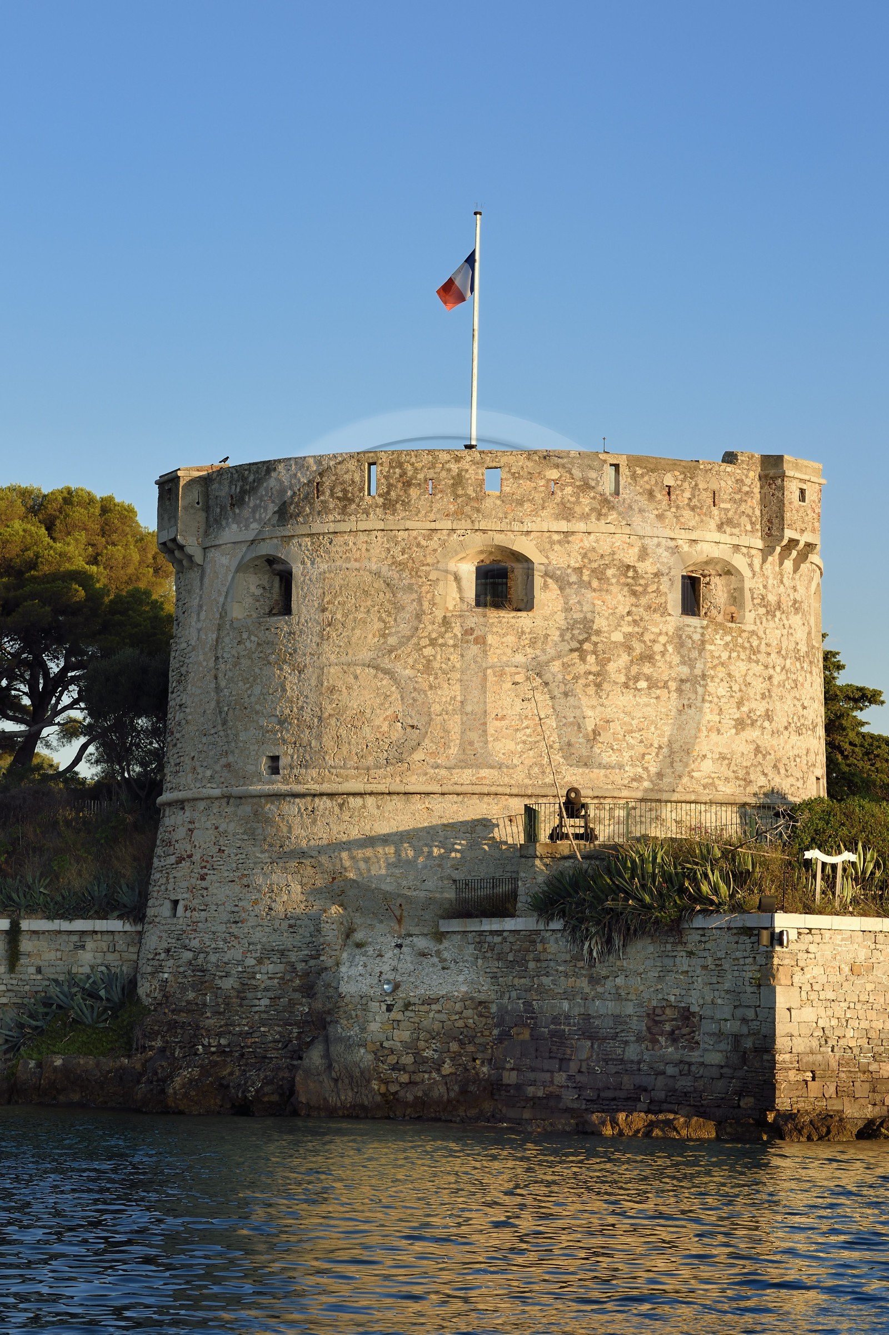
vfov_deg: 21.5
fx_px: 3523
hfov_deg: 14.4
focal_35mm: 95
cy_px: 668
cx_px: 444
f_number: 6.3
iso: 200
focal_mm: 95
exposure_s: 1/500
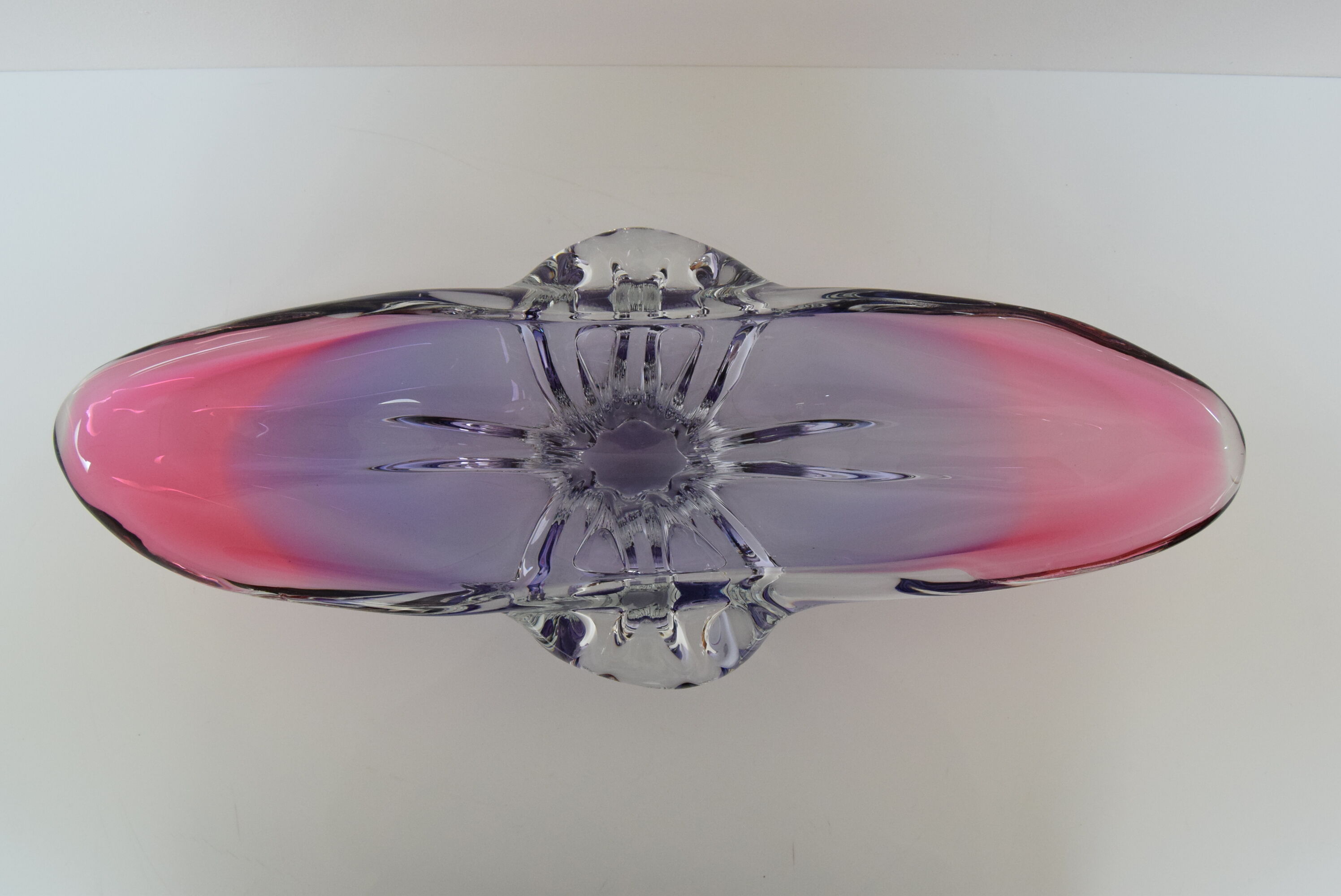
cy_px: 448
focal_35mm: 30
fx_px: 1118
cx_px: 670
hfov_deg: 61.9
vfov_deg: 43.7
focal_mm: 20
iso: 1600
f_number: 6.3
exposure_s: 1/160
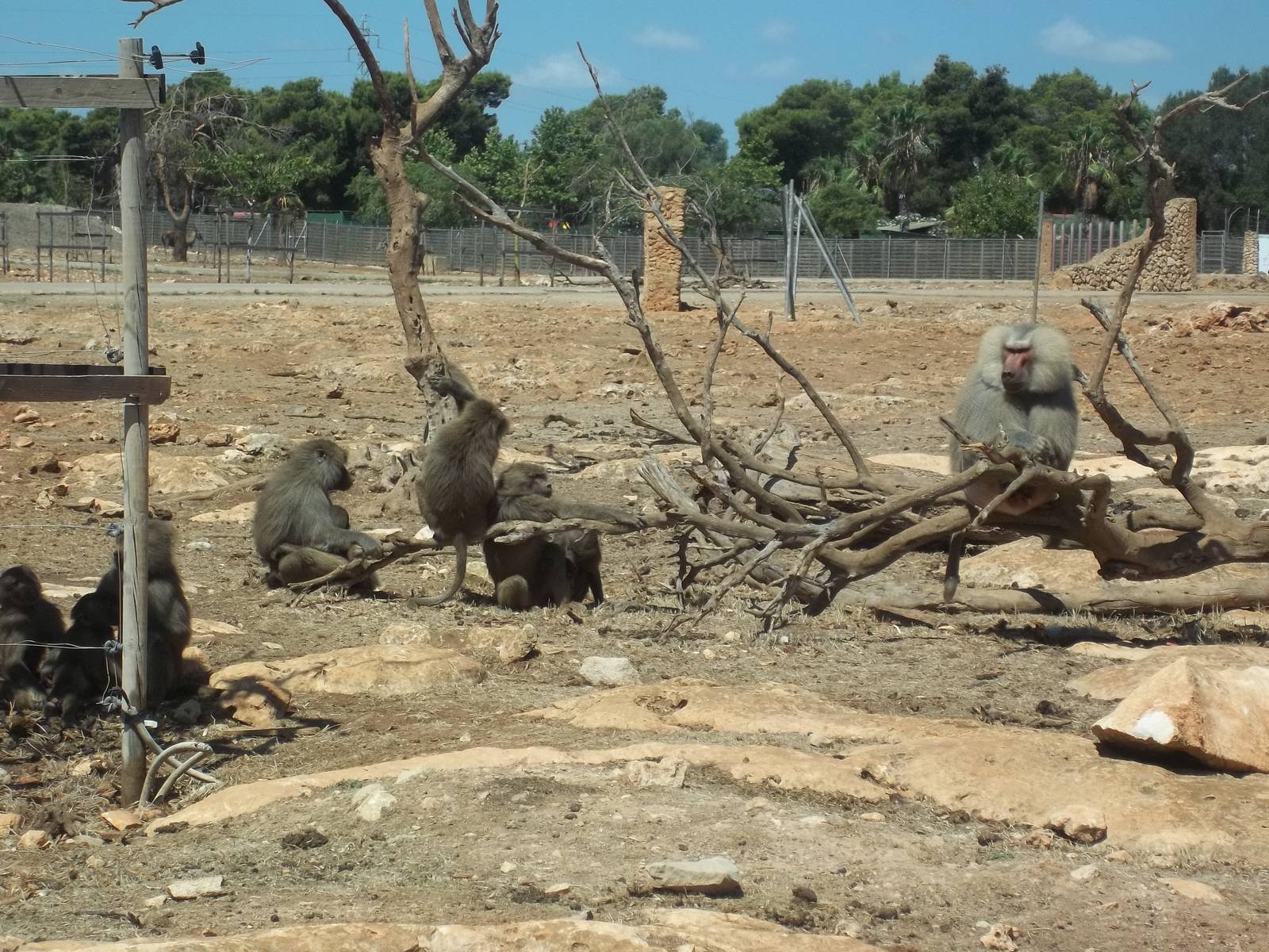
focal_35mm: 108
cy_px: 476
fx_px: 3959
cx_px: 634
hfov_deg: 18.2
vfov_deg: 13.7
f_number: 5.6
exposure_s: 1/320
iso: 64
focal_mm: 19.5
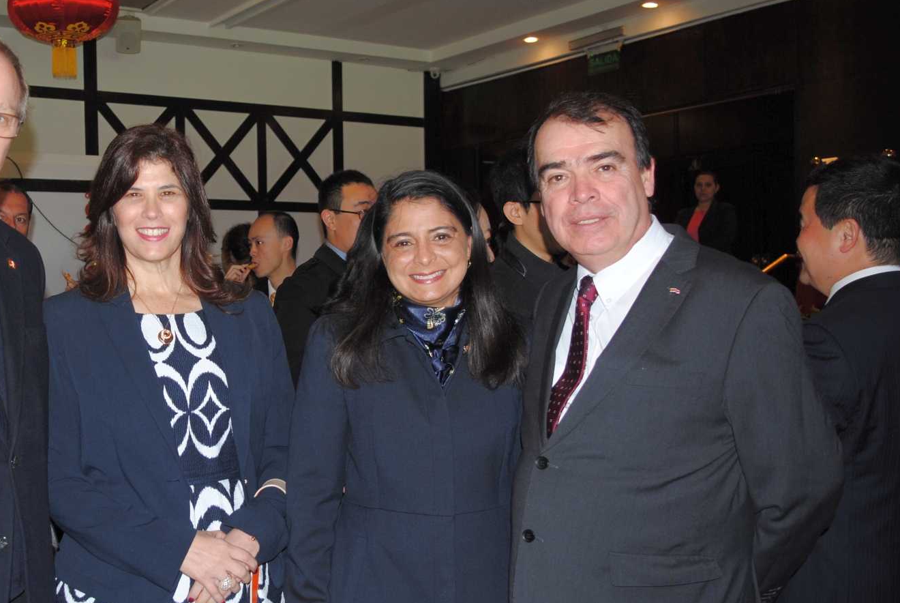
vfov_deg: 30.5
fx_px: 1101
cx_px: 260
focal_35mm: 44
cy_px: 351
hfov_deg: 43.4
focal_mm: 20
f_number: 3.5
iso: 200
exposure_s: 1/60
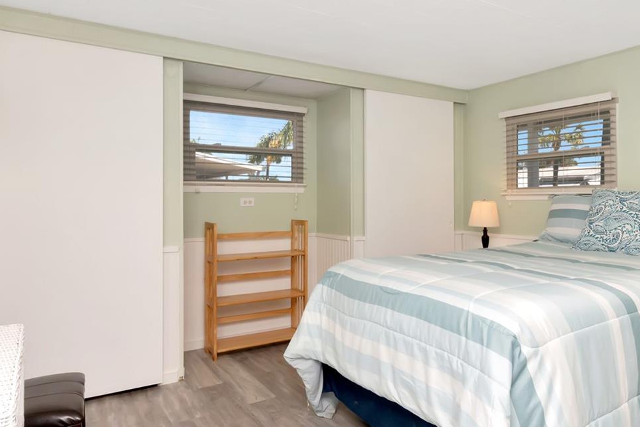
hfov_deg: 70.2
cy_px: 196
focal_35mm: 25
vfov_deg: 51.2
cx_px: 404
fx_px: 444
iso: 500
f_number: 13
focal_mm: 10
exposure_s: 1/200
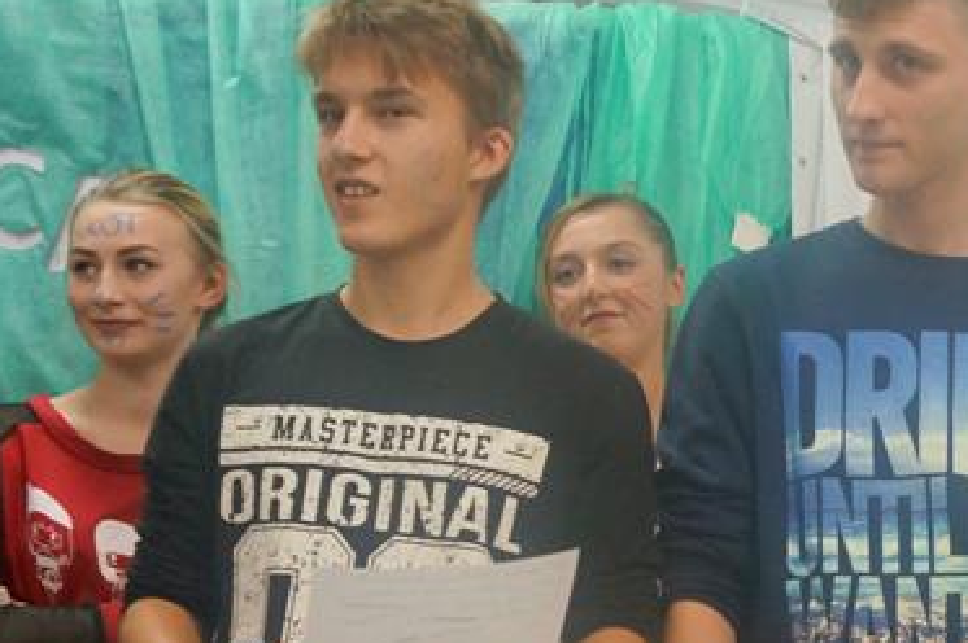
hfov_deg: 22.4
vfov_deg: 15.0
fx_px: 2417
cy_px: 555
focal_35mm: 90
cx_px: 721
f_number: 4
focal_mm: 31
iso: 2000
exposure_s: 1/160
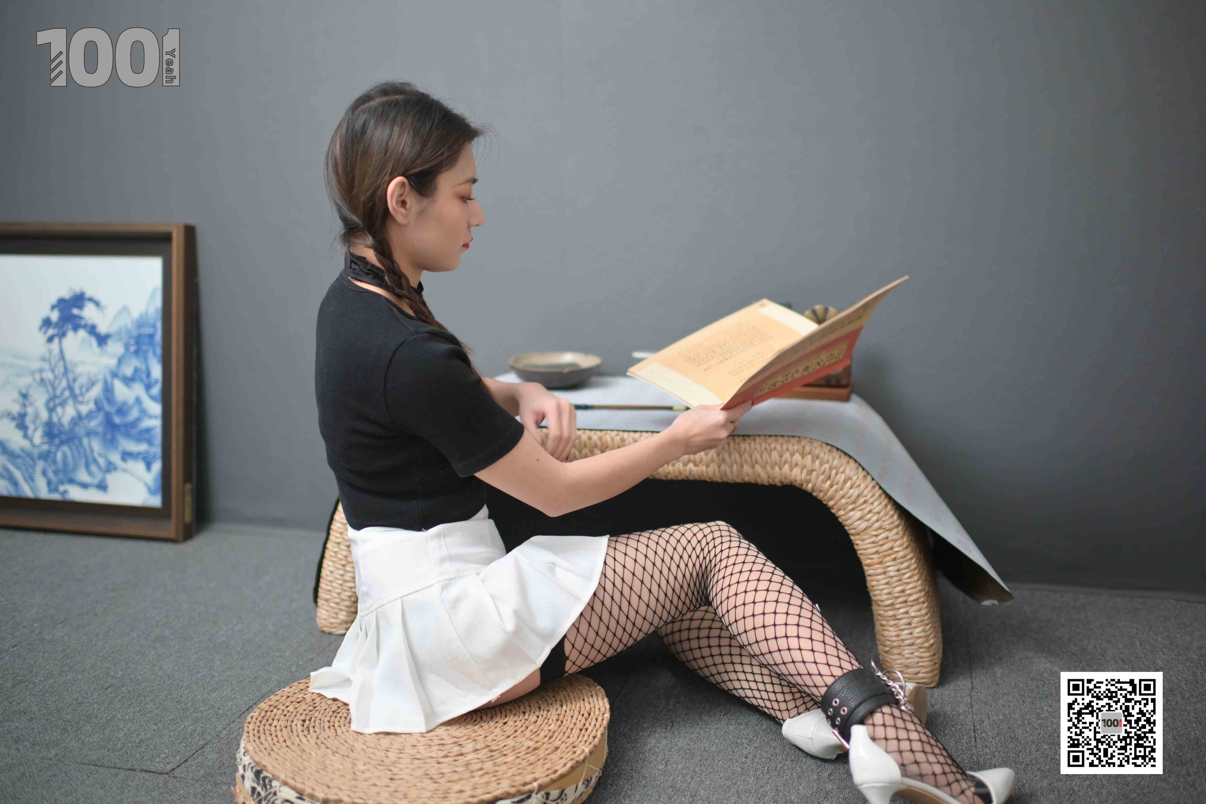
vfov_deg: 37.9
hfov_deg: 54.4
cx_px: 603
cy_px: 402
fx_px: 1172
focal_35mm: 35
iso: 400
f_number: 1.4
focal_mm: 35
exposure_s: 1/200
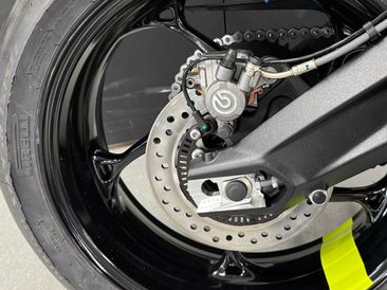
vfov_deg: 34.2
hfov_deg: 43.9
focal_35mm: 42
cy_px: 116
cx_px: 270
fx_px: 469
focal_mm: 6.76
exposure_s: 1/50
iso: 500
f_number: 1.78
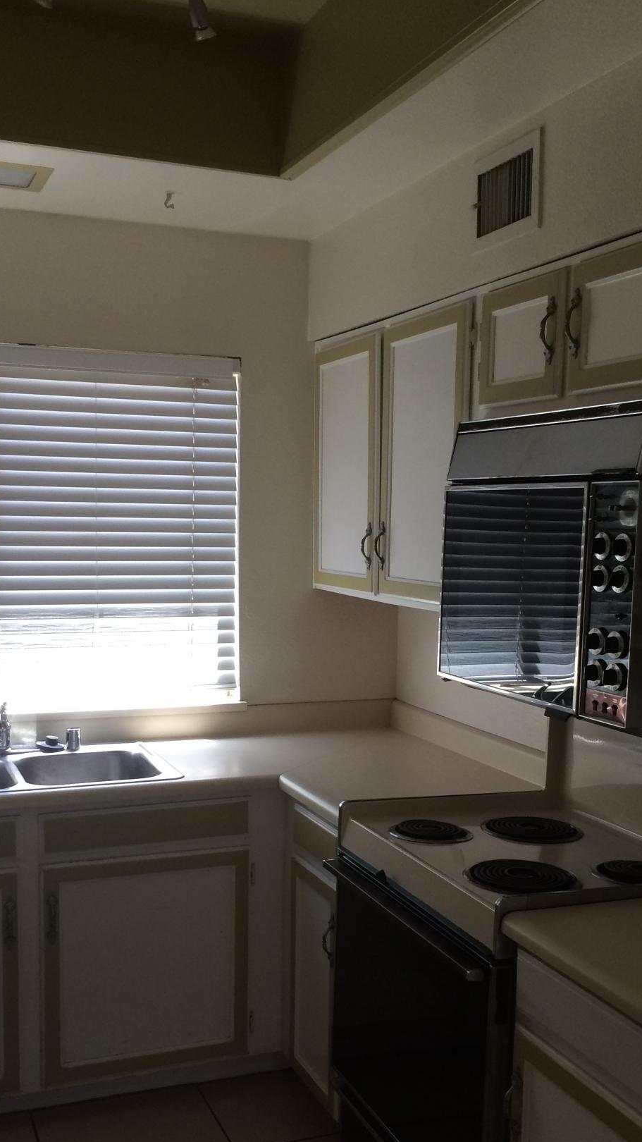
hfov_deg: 30.4
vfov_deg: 51.4
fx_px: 1181
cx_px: 332
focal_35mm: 39
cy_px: 670
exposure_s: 1/30
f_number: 2.2
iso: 40
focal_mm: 4.15
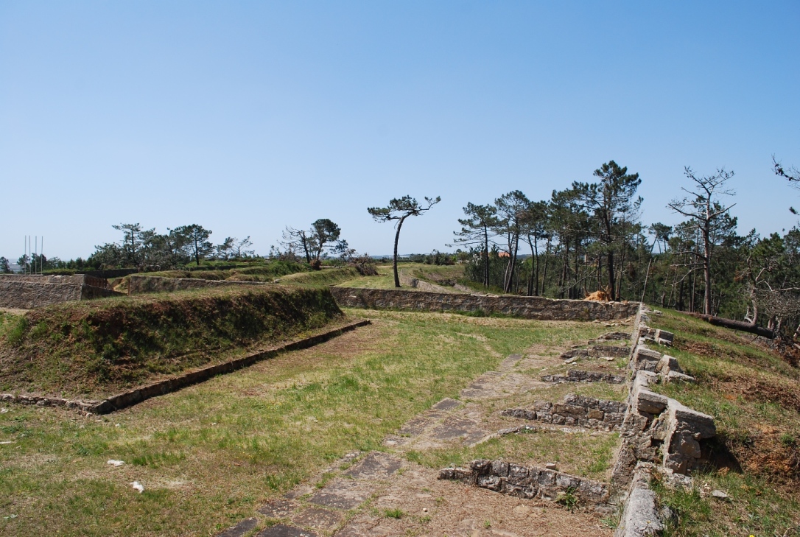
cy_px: 268
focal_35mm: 27
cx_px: 400
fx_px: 601
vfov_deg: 48.1
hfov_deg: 67.3
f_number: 7.1
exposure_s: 1/200
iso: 100
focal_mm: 18
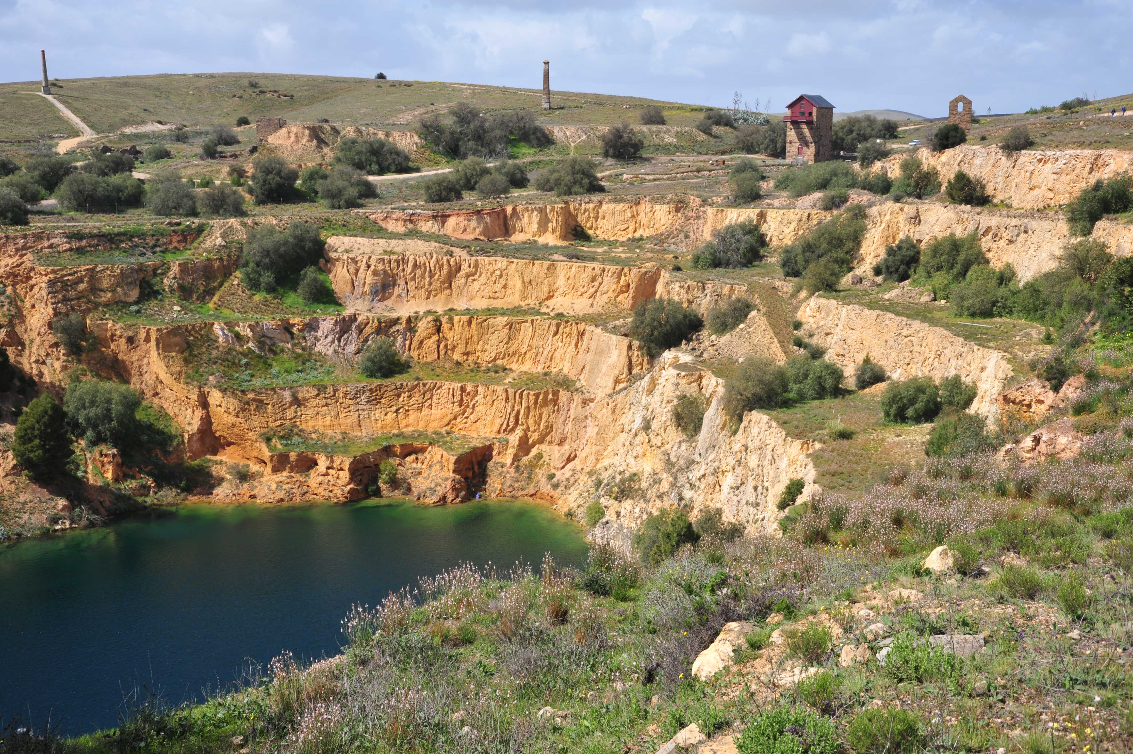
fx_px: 1415
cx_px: 566
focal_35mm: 45
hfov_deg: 43.6
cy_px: 377
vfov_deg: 29.8
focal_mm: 45
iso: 200
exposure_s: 1/160
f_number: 16
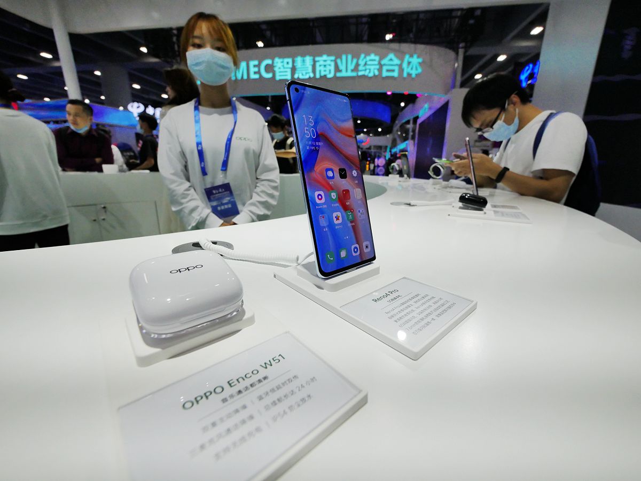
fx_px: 259
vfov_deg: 85.7
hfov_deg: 102.1
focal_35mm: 14
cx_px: 320
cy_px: 240
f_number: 4
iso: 1600
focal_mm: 7
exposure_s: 1/2500
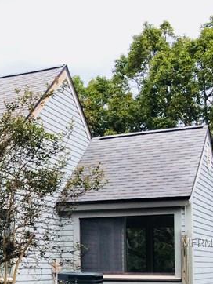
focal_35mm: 82
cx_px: -172
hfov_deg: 15.4
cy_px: 242
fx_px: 672
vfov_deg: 23.3
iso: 32
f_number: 2.2
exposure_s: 1/134
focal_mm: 4.15
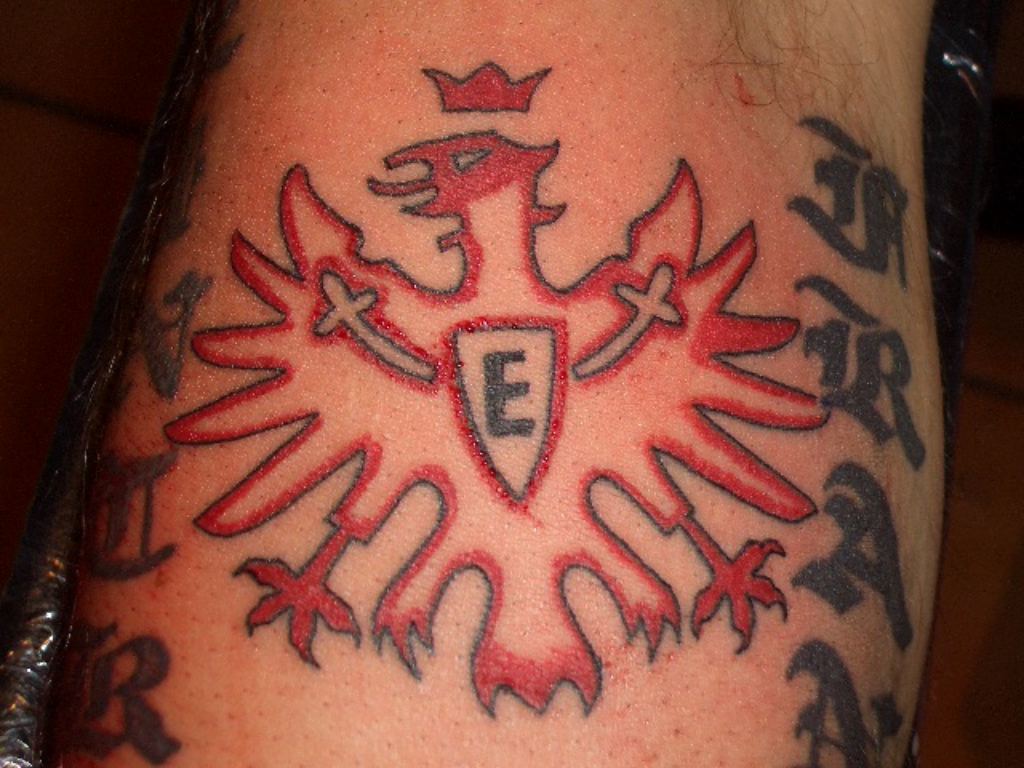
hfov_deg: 26.3
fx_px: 2189
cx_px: 512
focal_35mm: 74
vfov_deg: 19.9
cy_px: 384
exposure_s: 1/60
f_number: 3.9
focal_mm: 12.2
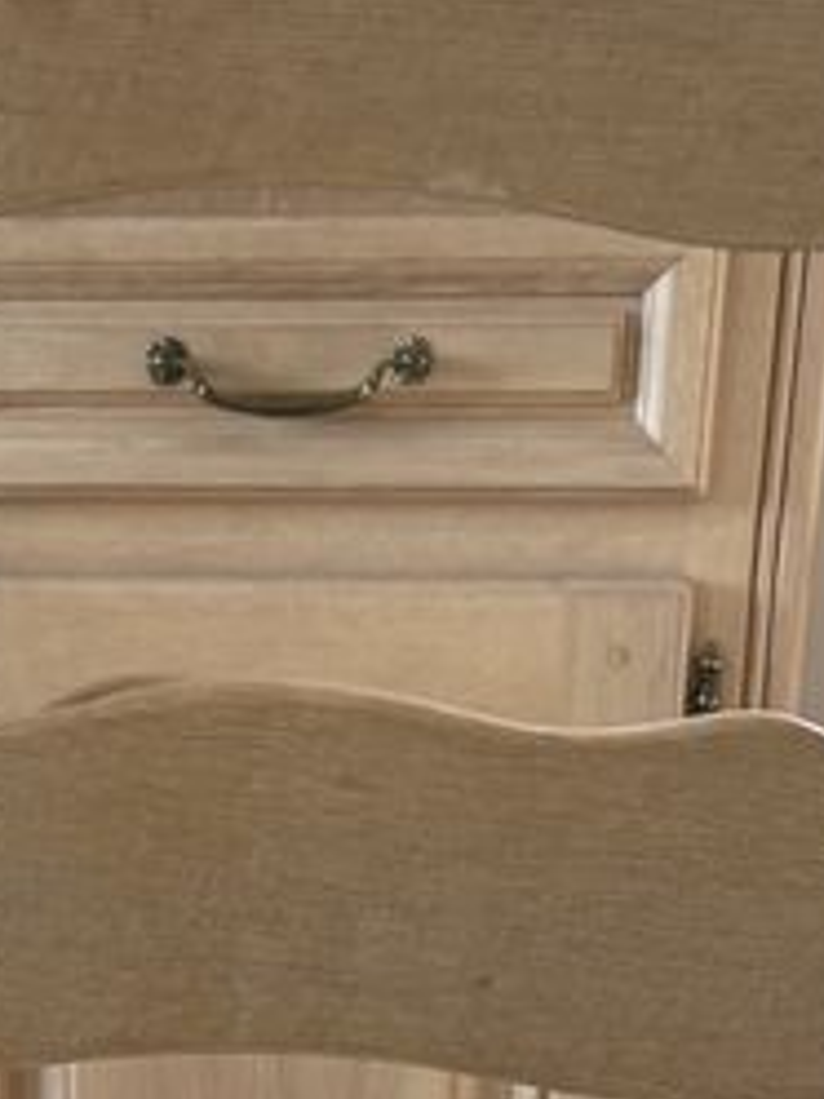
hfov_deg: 13.8
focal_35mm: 105
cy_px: 1764
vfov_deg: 16.6
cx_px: -71
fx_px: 3333
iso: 125
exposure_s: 1/110
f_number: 1.6
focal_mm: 5.96
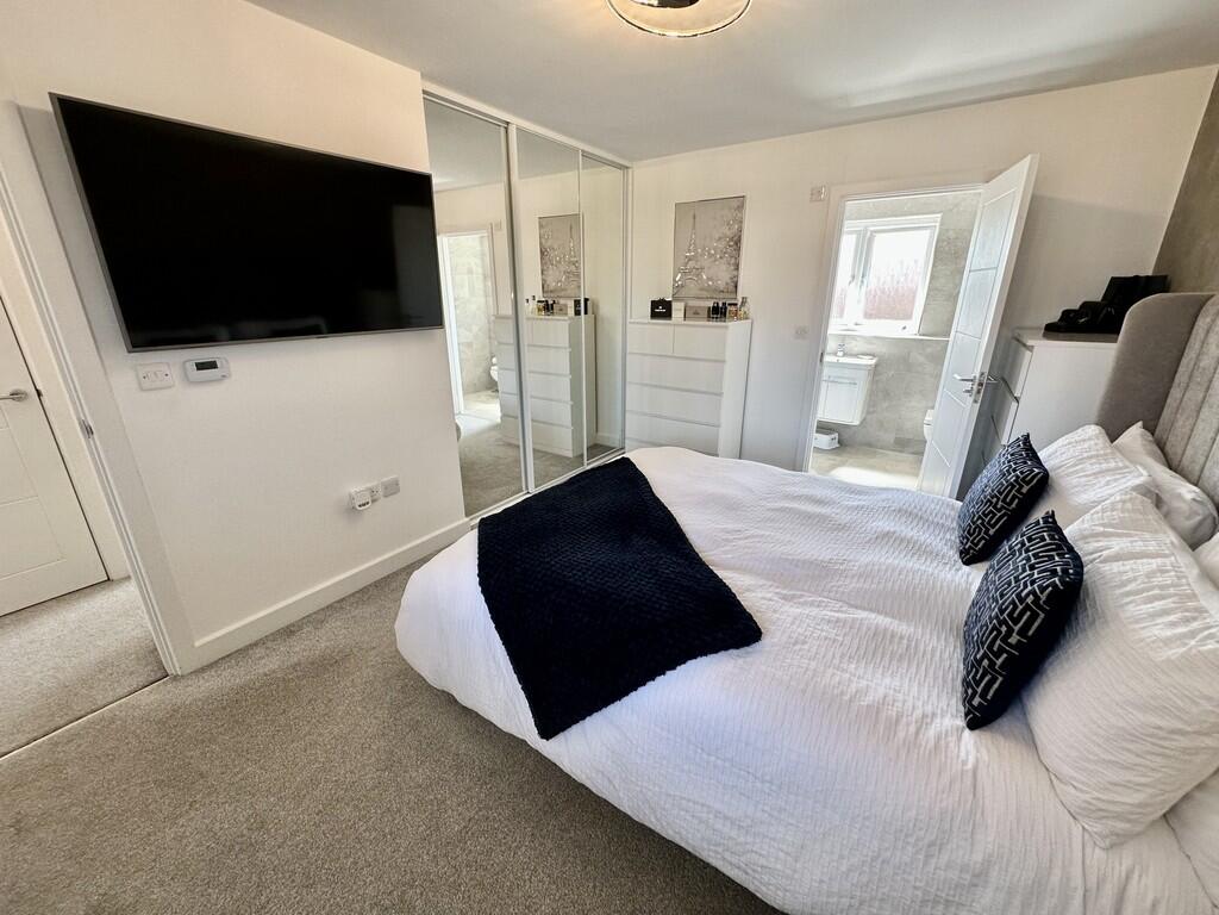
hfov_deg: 102.1
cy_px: 458
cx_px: 610
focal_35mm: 14
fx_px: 493
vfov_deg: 85.7
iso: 125
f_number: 2.2
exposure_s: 1/100
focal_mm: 2.22
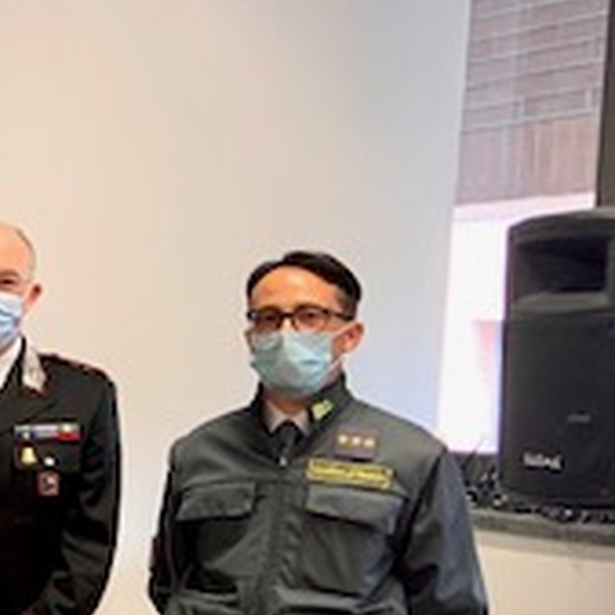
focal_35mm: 87
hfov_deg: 16.9
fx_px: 1749
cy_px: 528
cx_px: -451
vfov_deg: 19.6
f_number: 1.8
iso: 80
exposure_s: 1/50
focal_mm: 4.25
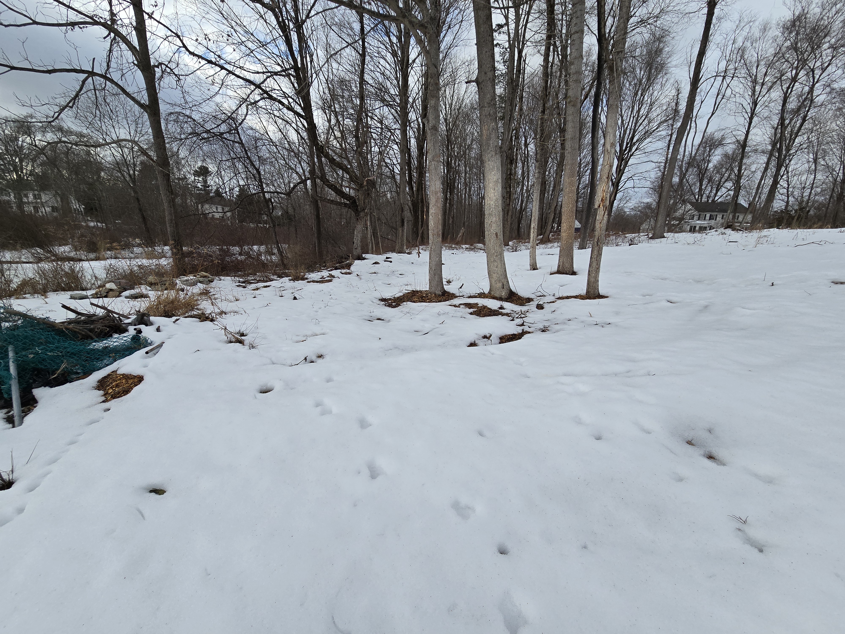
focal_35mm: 13
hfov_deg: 106.2
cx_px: 422
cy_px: 317
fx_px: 317
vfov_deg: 89.9
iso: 100
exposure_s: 1/2000
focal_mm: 2.2
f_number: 2.2
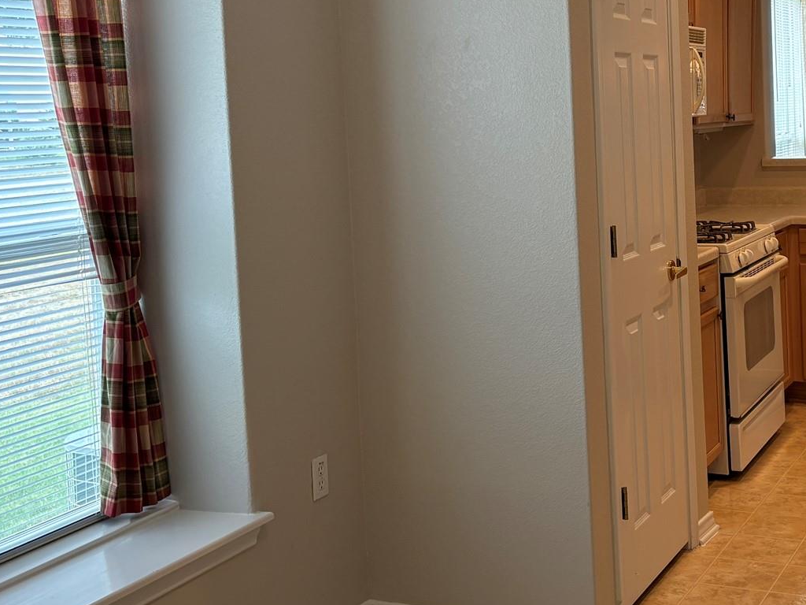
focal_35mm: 52
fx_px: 1211
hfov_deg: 36.3
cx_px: 562
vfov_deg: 27.8
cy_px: 184
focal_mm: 5.96
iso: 80
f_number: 1.6
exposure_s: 1/120
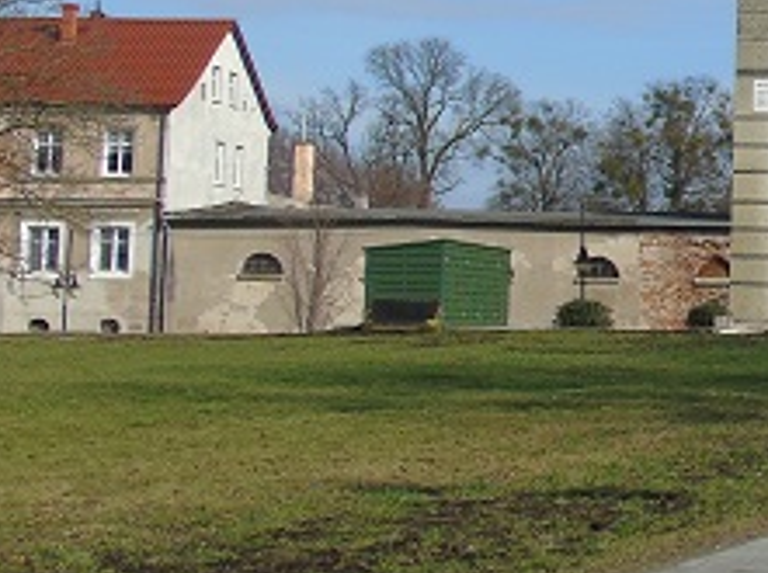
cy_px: 116
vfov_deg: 15.9
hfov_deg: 18.9
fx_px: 2038
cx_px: 1136
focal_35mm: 92
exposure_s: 1/640
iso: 80
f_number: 3.8
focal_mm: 5.2
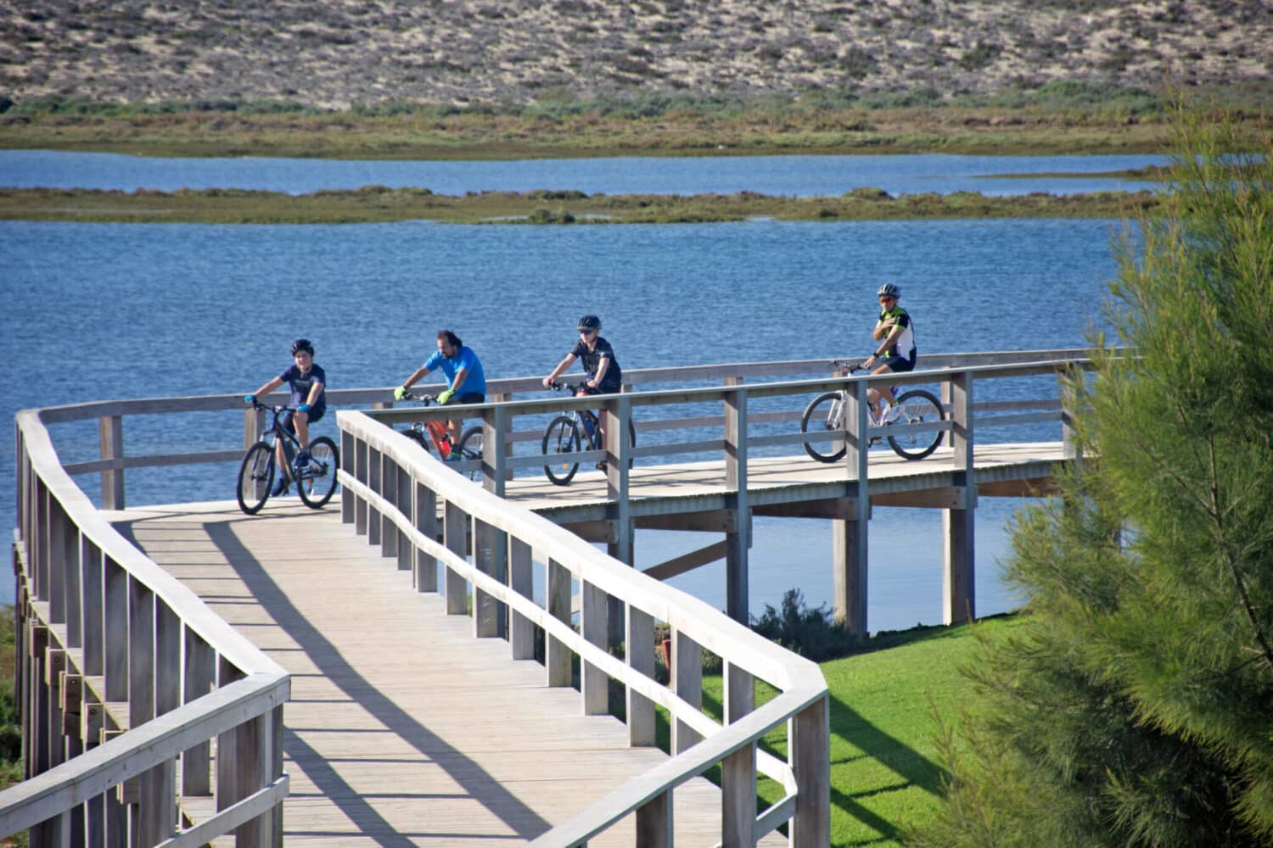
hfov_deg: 9.8
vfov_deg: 6.5
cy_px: 424
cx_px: 636
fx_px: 7425
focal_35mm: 210
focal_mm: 140
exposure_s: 1/320
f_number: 5.6
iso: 180
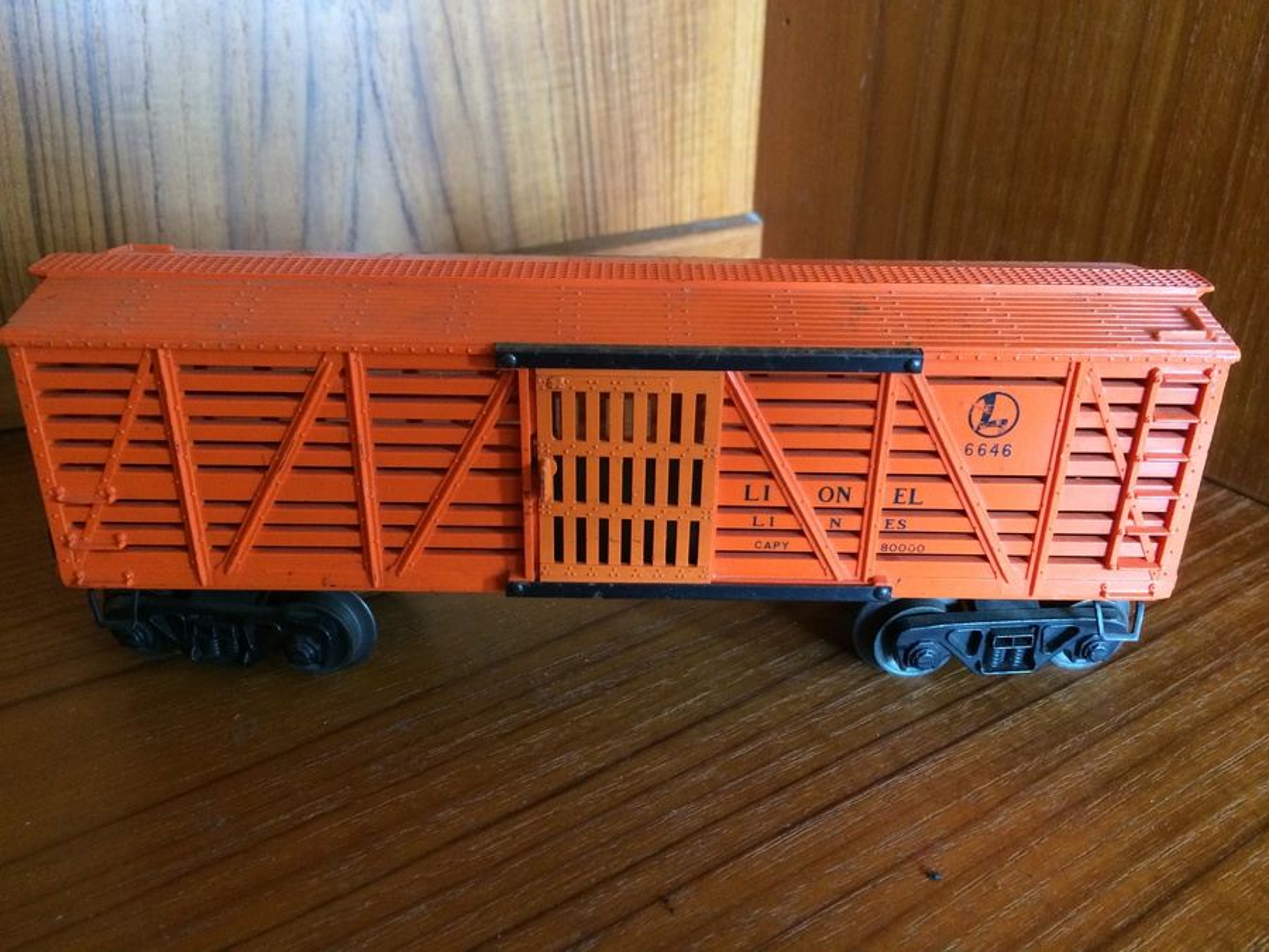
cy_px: 476
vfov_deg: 46.8
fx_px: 1100
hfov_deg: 60.0
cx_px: 634
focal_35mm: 30
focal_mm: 4.12
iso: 250
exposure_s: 1/30
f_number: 2.2
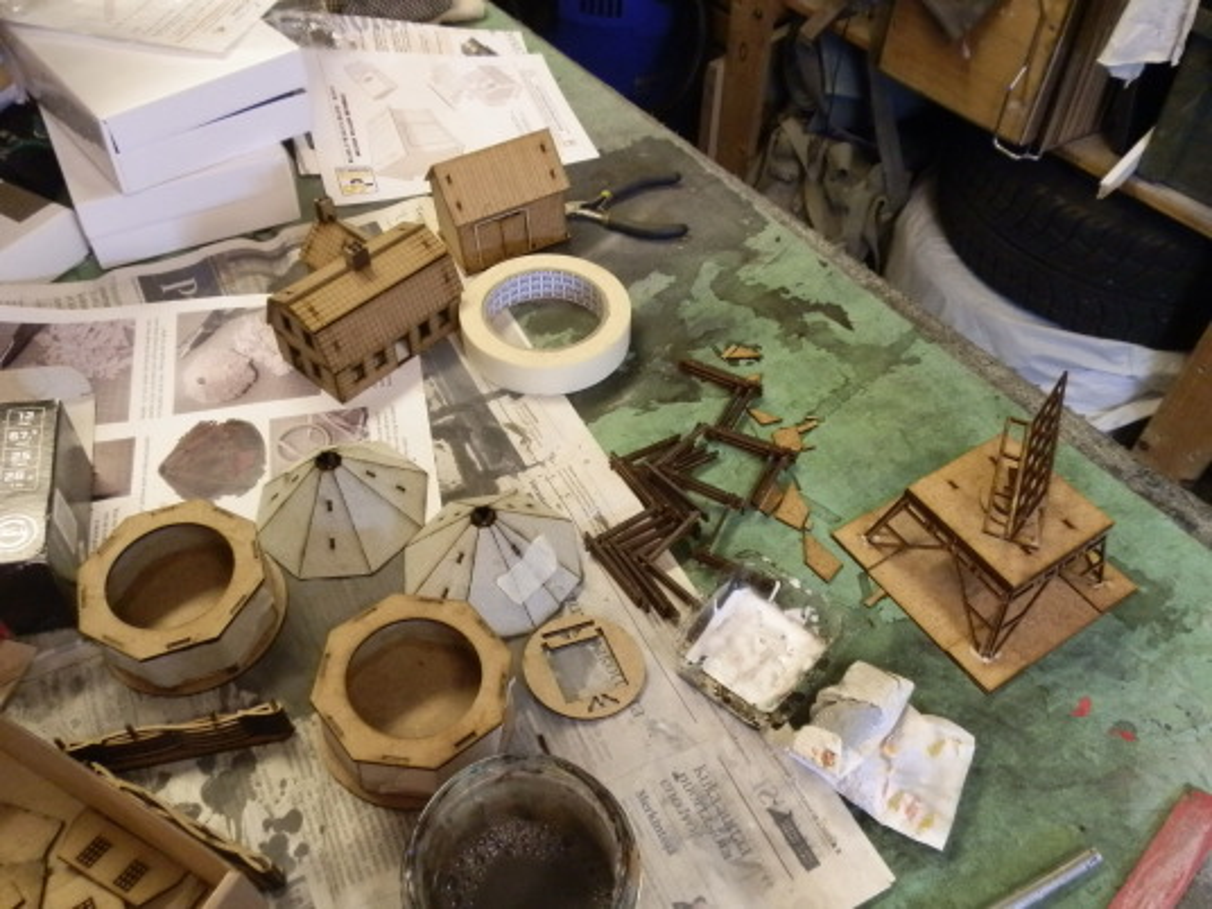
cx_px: 606
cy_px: 454
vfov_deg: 49.7
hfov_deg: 63.4
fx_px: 980
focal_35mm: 28
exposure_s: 1/25
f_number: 3.1
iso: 400
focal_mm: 5
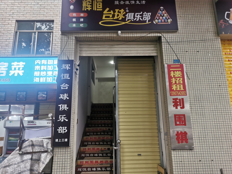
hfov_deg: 65.3
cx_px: 116
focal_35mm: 27
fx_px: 181
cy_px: 87
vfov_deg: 51.4
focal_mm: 5.58
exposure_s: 1/100
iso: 125
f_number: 1.8
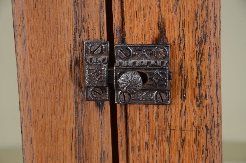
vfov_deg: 8.7
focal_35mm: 158
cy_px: 82
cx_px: 123
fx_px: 1074
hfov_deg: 13.1
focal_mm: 105
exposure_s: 1/80
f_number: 8
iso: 200
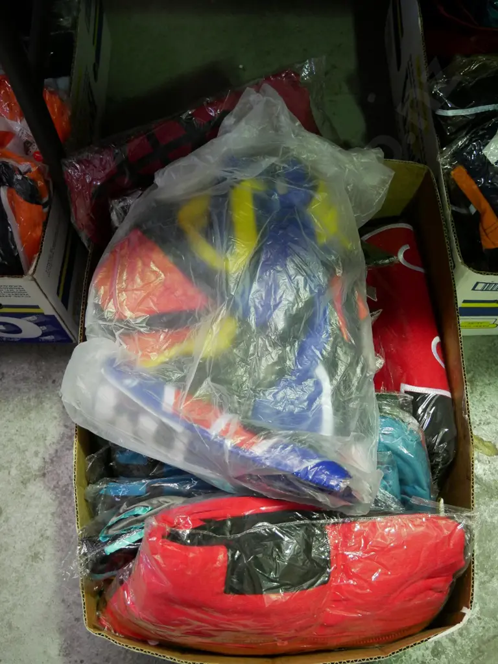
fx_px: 767
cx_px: 249
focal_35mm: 40
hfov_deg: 36.0
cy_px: 332
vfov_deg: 46.8
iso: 2000
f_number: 4.1
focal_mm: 20
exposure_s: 1/60
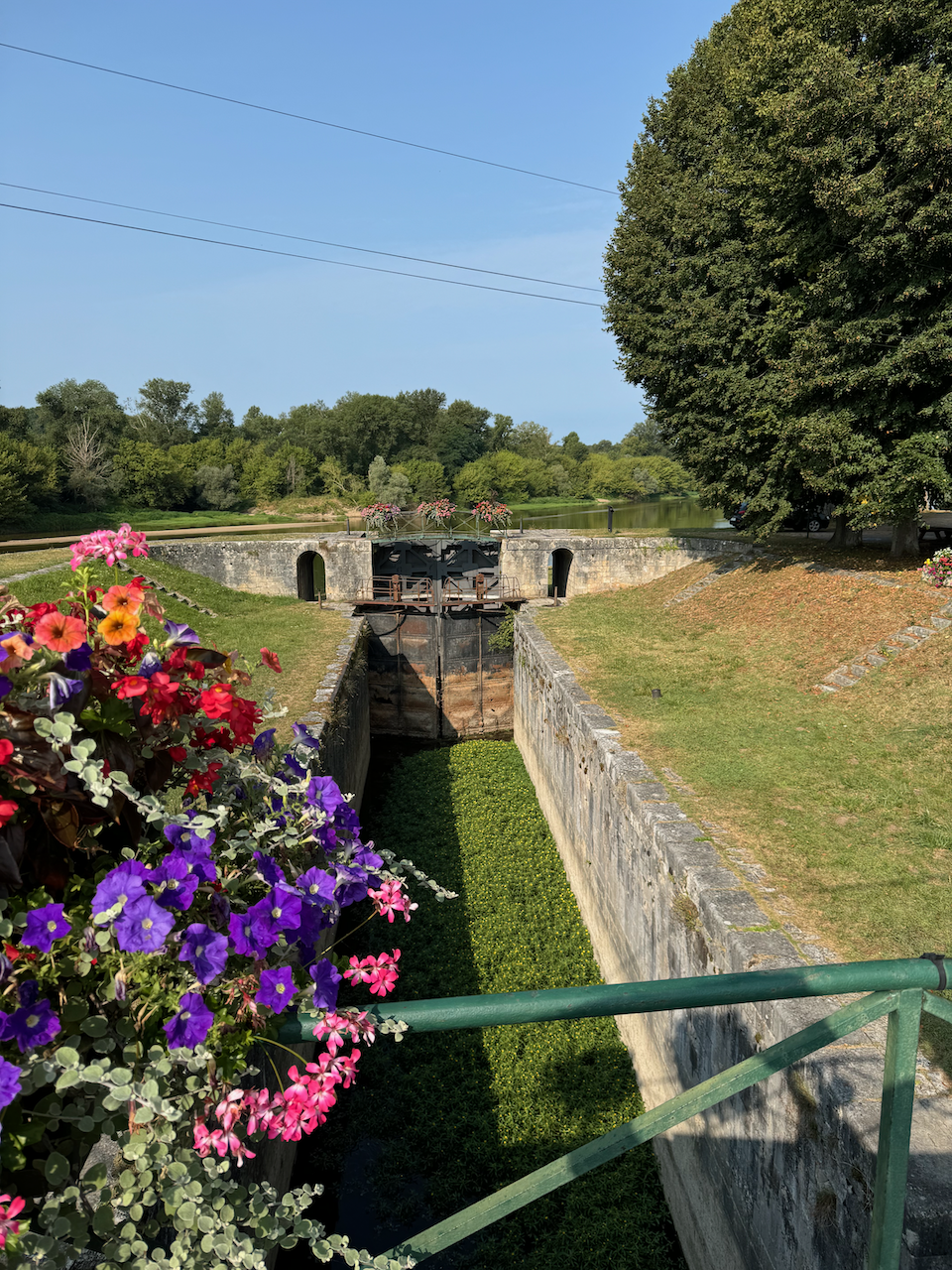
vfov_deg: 71.6
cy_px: 635
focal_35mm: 24
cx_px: 476
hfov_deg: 56.8
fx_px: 880
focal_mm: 6.76
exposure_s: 1/3597
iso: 80
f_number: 1.78
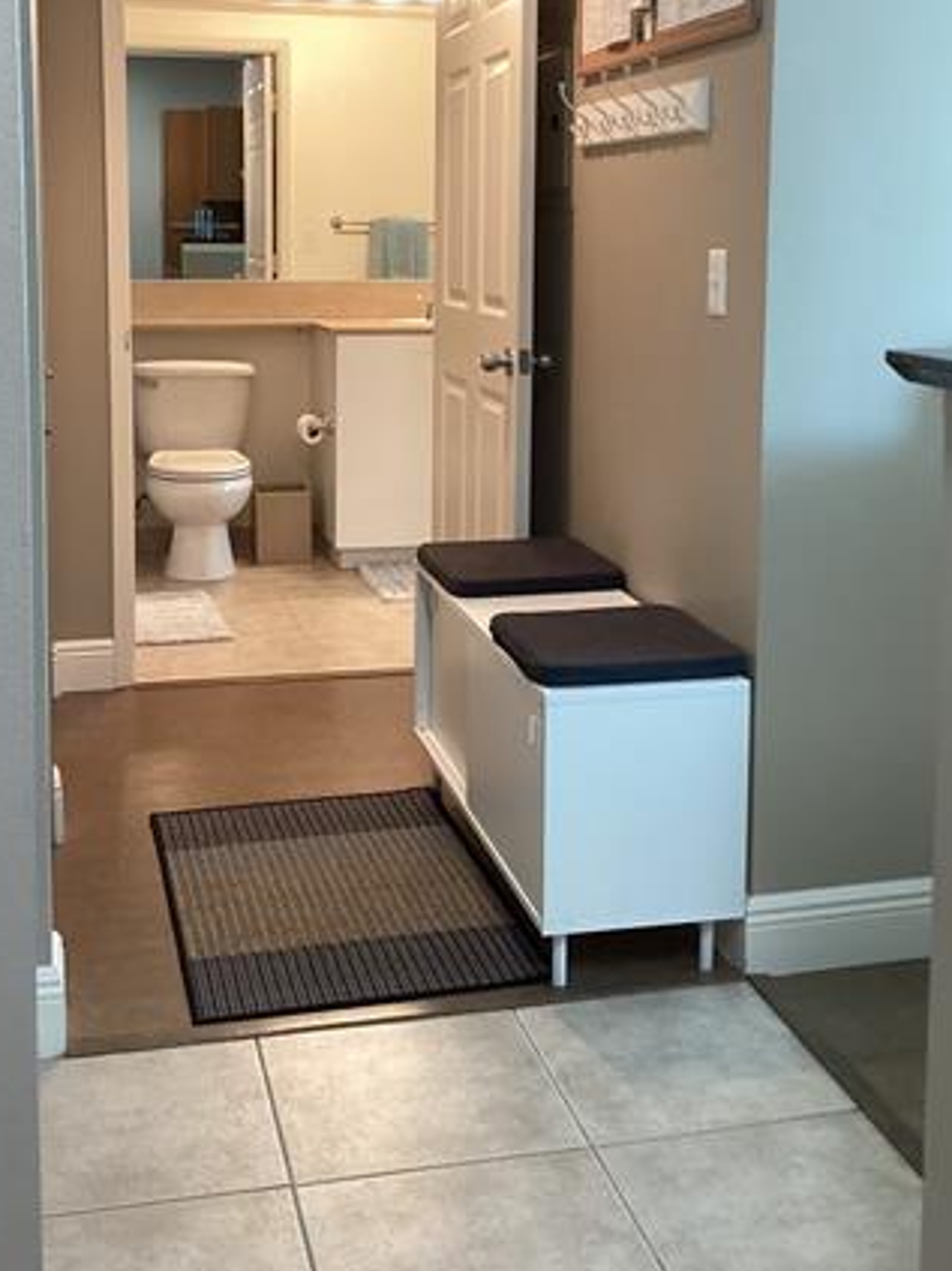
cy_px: 415
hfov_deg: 32.8
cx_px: 444
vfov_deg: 42.3
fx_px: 1614
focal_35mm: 44
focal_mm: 3.3
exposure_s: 1/60
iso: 200
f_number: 2.4
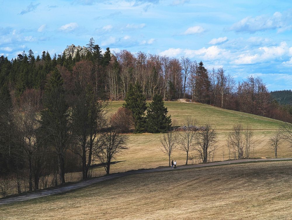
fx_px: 929
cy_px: 110
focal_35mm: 110
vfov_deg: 13.5
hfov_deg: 17.9
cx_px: 146
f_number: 2.8
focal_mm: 17.91
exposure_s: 1/910
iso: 50
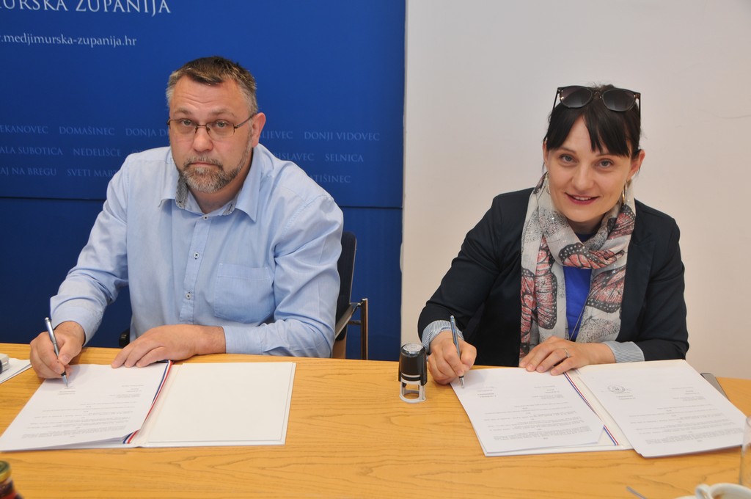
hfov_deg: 48.0
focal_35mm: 40
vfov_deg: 32.9
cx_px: 376
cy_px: 250
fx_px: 844
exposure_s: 1/30
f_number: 5.6
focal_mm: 27
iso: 200
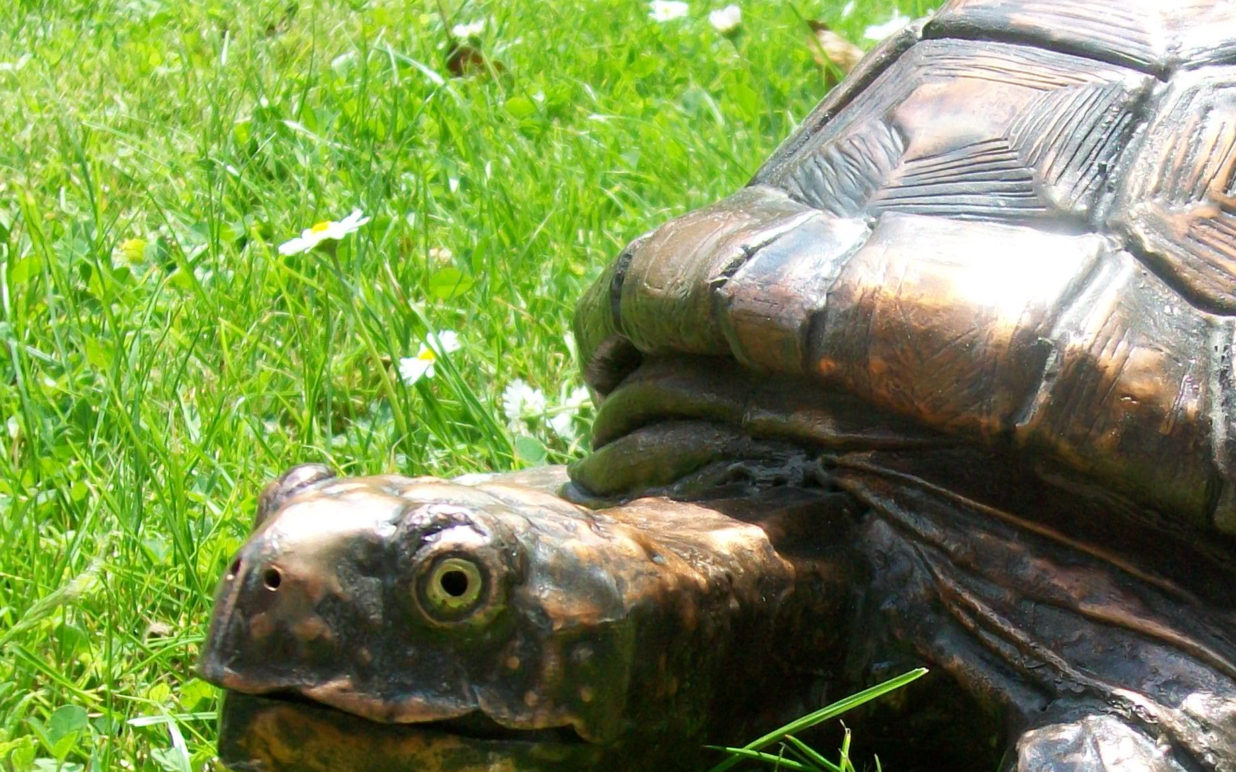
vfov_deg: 17.9
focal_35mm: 72
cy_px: 660
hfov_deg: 28.0
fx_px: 2425
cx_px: 978
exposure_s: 1/500
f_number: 2.7
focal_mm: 6
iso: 64
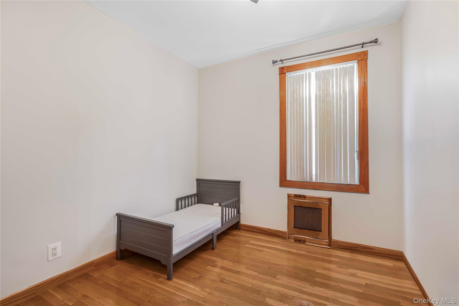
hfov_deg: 95.0
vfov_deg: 72.0
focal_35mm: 16
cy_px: 153
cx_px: 230
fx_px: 210
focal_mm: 16.5
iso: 800
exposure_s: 1/10
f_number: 8
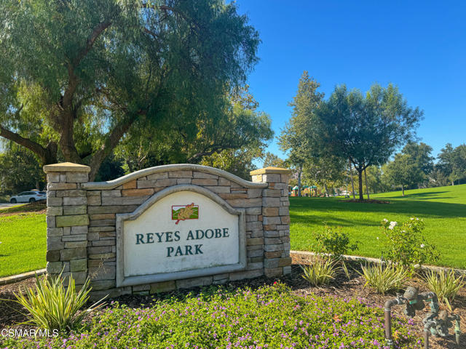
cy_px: 174
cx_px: 233
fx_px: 323
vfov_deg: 56.8
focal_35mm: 24
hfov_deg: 71.6
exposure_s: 1/1800
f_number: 1.8
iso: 80
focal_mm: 6.76
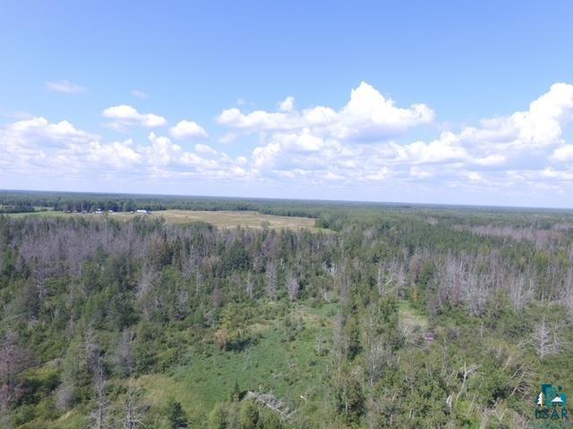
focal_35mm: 20
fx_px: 331
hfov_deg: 81.7
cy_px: 214
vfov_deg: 66.0
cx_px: 286
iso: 100
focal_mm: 3.61
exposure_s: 1/606
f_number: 2.8
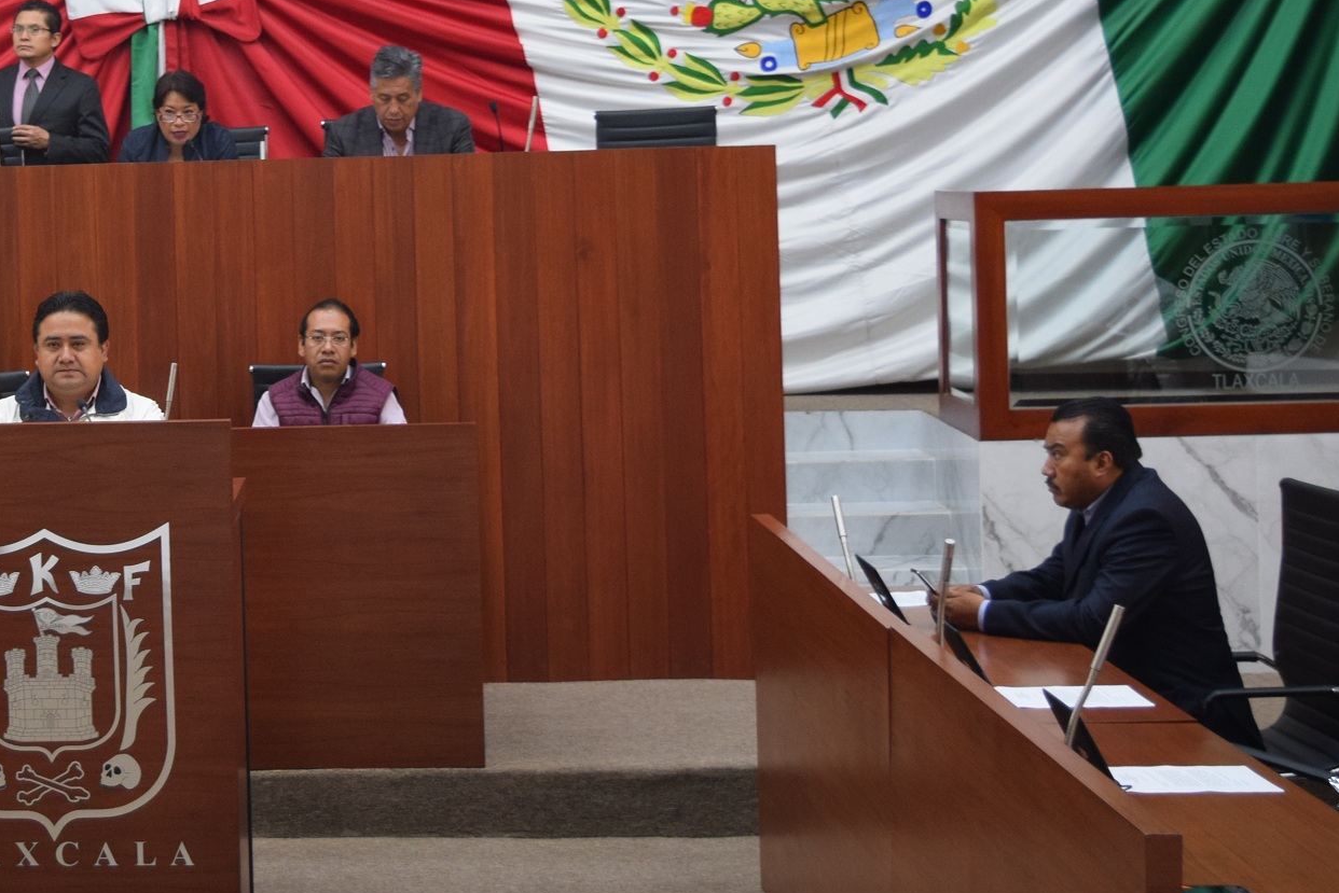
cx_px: 155
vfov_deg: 17.9
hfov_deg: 25.9
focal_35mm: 76
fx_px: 2828
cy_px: 234
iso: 800
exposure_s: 1/60
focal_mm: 28
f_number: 4.2
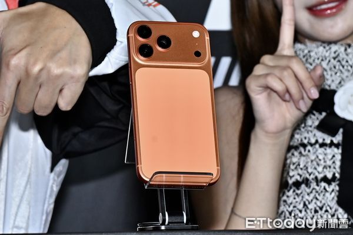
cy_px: 118
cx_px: 176
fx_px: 1177
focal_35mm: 120
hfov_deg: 17.1
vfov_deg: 11.4
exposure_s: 1/200
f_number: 8
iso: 640
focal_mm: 120
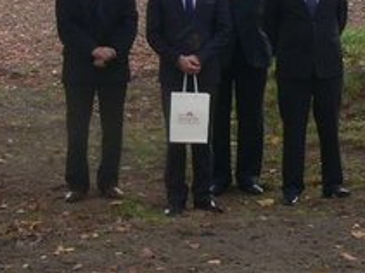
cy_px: 52
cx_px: 403
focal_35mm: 219
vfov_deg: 6.8
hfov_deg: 9.0
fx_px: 2308
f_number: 5.6
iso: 80
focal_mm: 12.7
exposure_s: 1/100
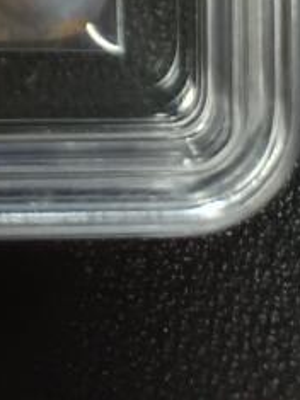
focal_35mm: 184
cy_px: -1130
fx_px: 2128
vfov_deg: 7.8
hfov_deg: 7.2
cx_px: -588
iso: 707
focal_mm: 5.31
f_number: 1.7
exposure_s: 1/50
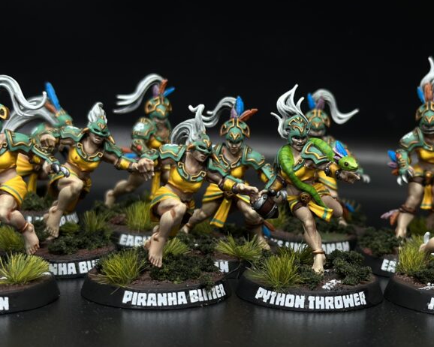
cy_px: 212
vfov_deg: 18.5
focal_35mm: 83
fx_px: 1066
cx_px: 276
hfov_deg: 23.0
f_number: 1.78
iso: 80
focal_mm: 6.86
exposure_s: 1/401
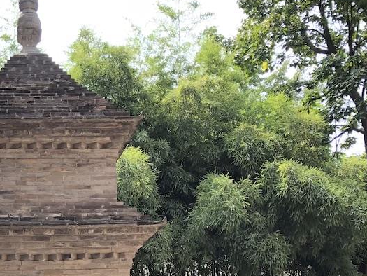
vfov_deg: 21.9
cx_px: 16
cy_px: 294
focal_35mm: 64
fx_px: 679
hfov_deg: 28.7
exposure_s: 1/196
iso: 20
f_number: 1.8
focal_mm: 3.99
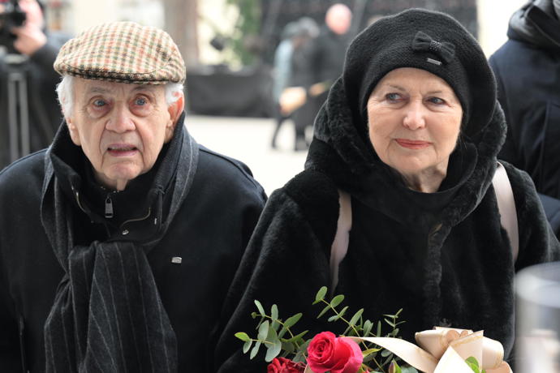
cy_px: 186
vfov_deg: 13.6
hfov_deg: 20.2
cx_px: 280
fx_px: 1571
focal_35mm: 101
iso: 1000
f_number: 5.6
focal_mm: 101
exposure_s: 1/125
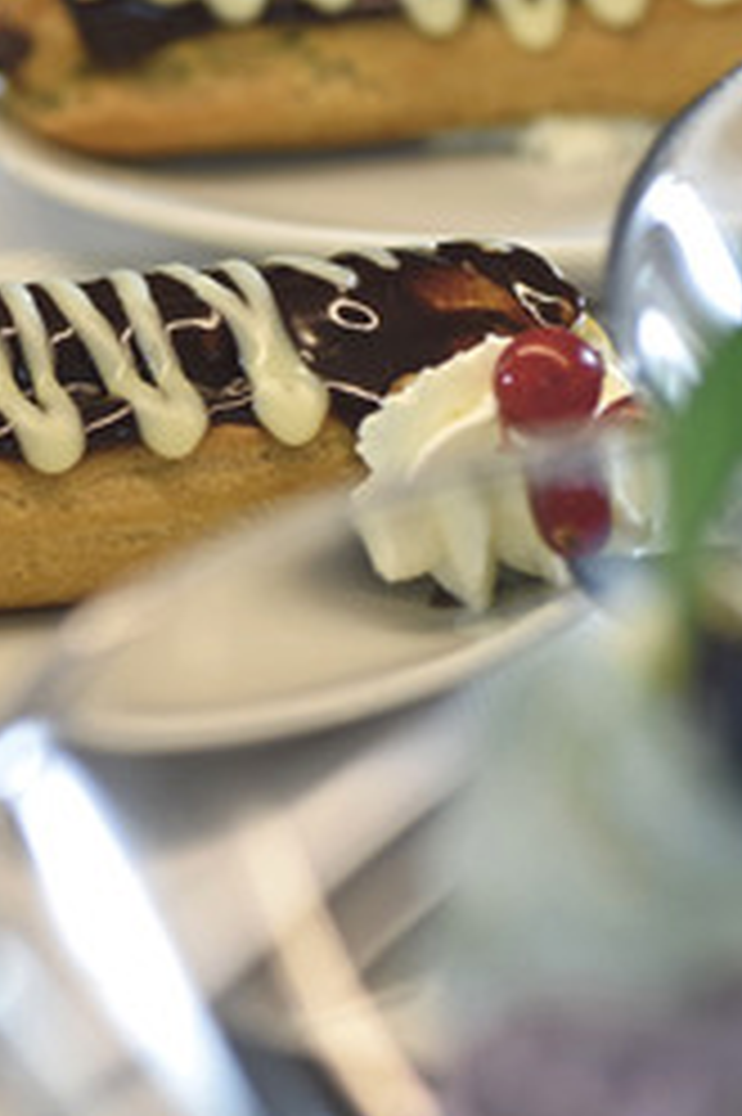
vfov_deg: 8.1
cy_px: 500
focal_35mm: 254
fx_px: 7863
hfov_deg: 5.4
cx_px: 328
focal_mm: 105
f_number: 4
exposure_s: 1/125
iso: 400
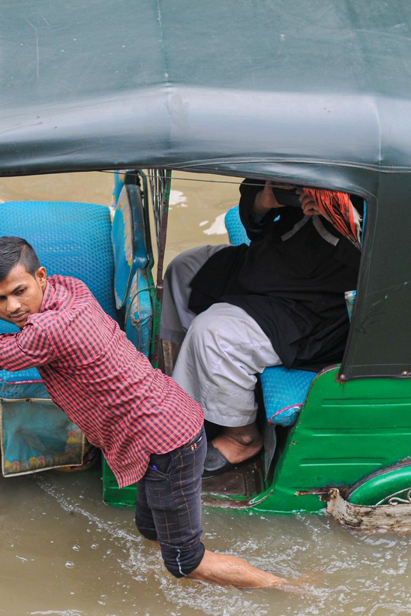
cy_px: 310
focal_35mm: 114
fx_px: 1950
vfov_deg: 17.9
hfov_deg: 12.0
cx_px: 100
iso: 200
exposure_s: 1/500
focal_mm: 50
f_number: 2.8
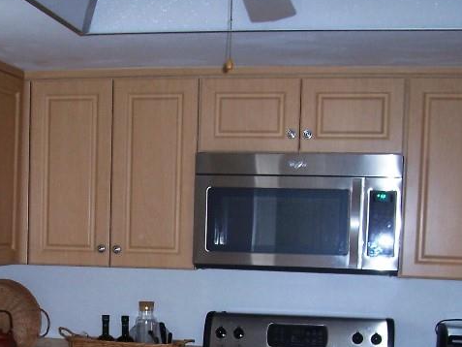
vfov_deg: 19.5
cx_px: 99
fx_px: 975
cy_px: 358
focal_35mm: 73
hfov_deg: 26.2
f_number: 2.7
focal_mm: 5.6
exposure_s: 1/60
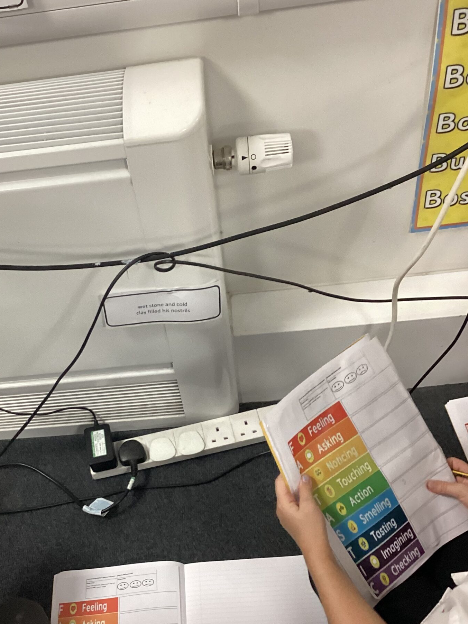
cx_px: 168
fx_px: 793
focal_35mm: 44
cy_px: 398
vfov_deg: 42.6
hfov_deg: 32.7
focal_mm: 3.3
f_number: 2.4
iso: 250
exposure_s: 1/60
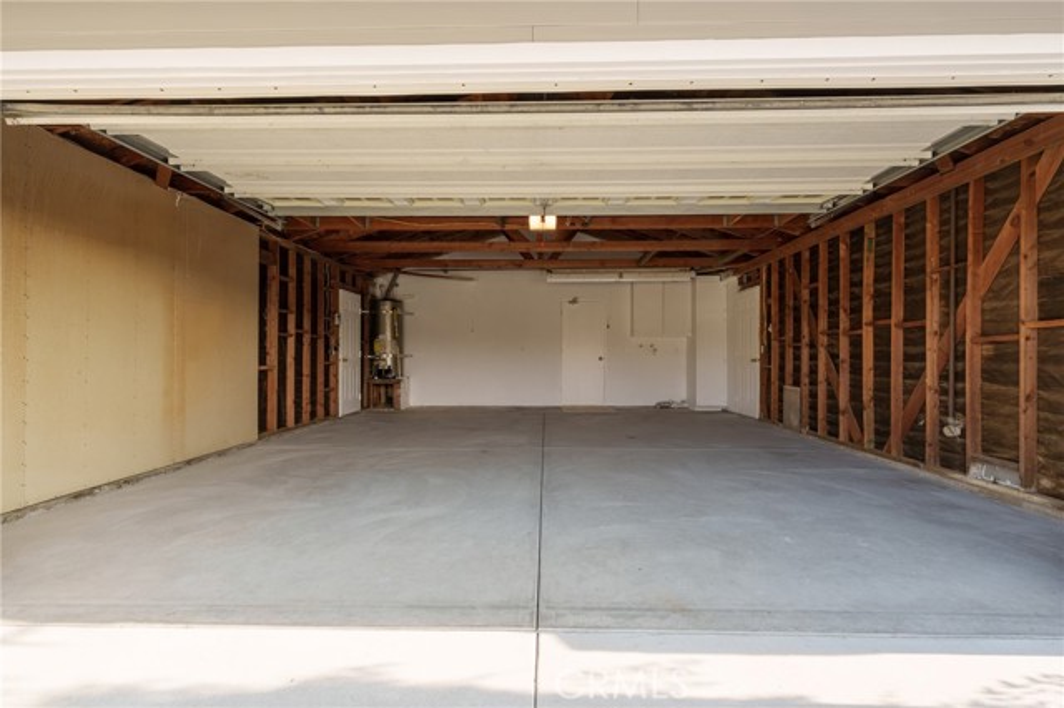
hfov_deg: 96.1
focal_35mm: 16
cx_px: 532
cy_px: 354
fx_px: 479
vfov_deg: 73.0
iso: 400
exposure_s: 1/160
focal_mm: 16.2
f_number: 11
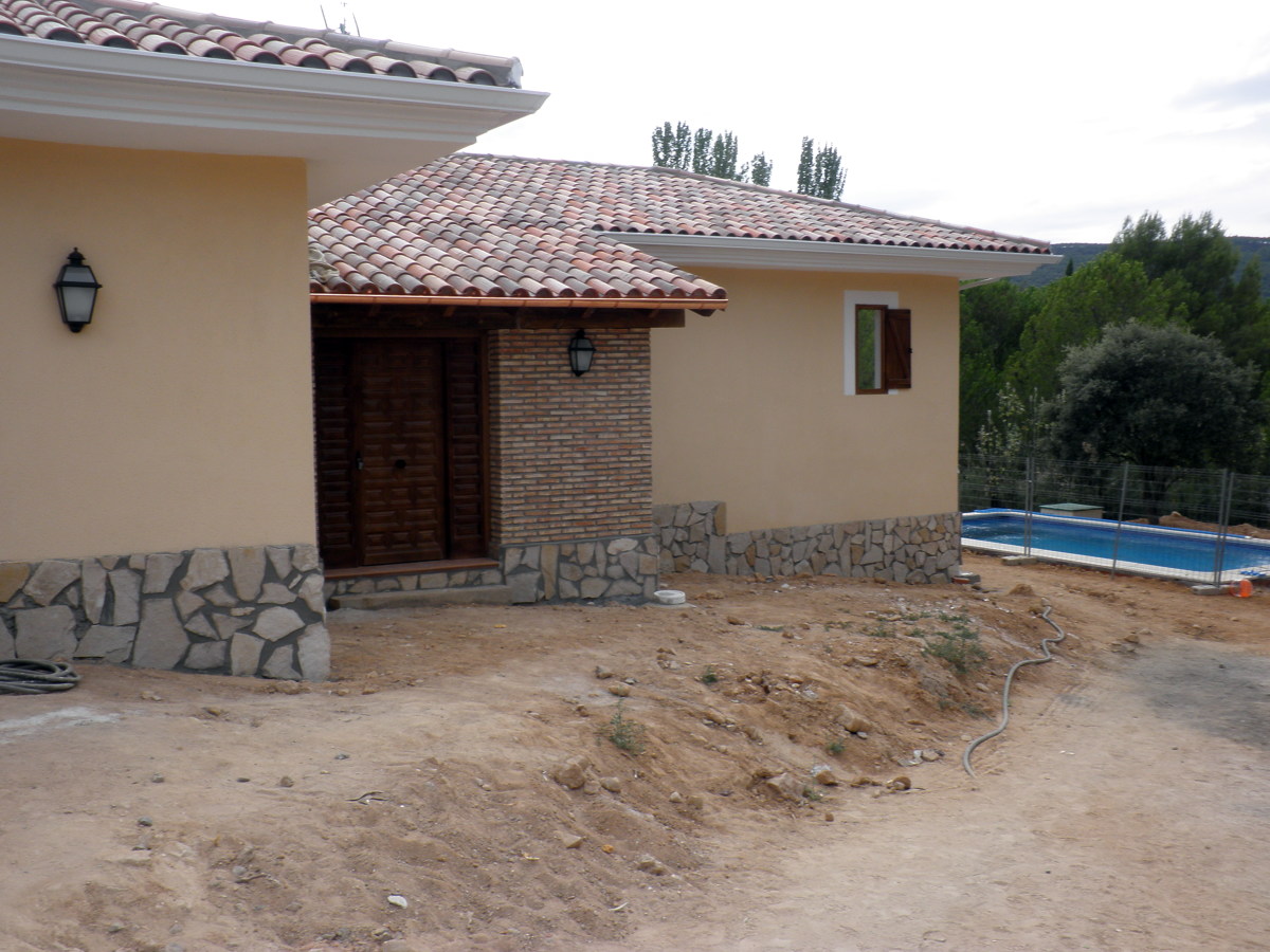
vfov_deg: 39.7
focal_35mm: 36
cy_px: 476
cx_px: 635
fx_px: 1321
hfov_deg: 51.4
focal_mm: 6.3
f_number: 5.6
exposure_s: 1/125
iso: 64
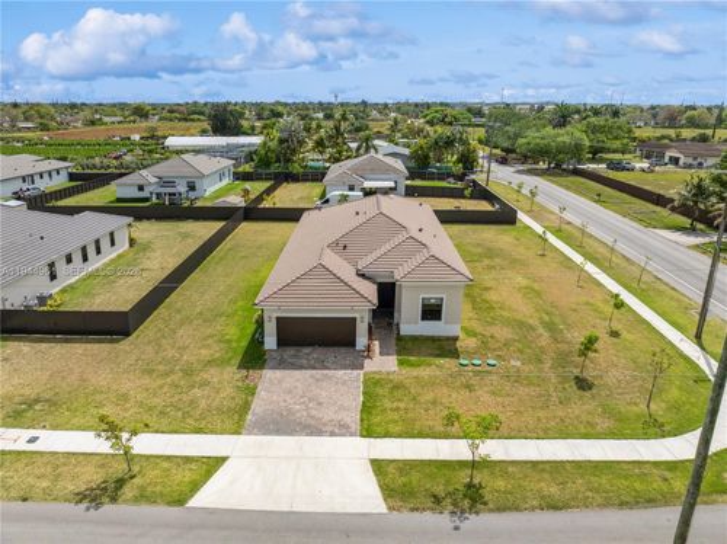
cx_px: 364
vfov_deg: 56.7
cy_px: 272
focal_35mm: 24
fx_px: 504
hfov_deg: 71.6
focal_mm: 12.29
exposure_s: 1/3200
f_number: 2.8
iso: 100
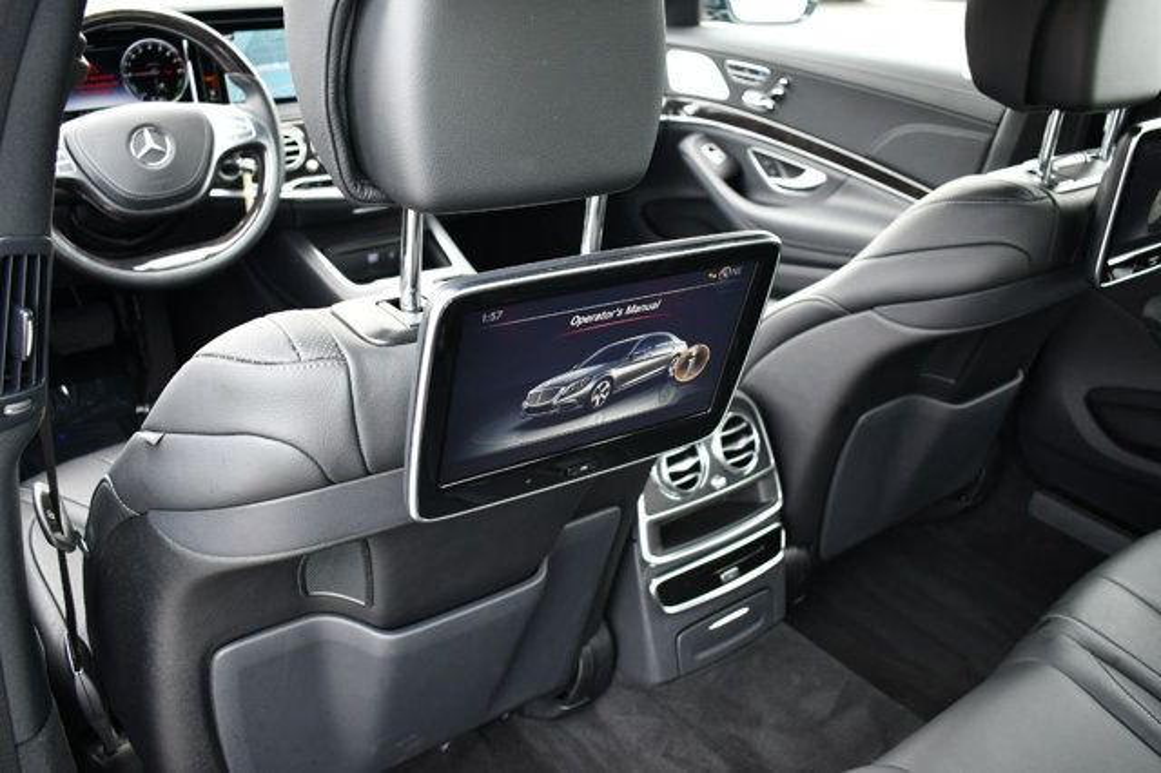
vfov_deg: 39.9
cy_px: 386
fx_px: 1064
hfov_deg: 57.2
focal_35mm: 33
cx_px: 580
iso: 800
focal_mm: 22
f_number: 3.8
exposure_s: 1/200
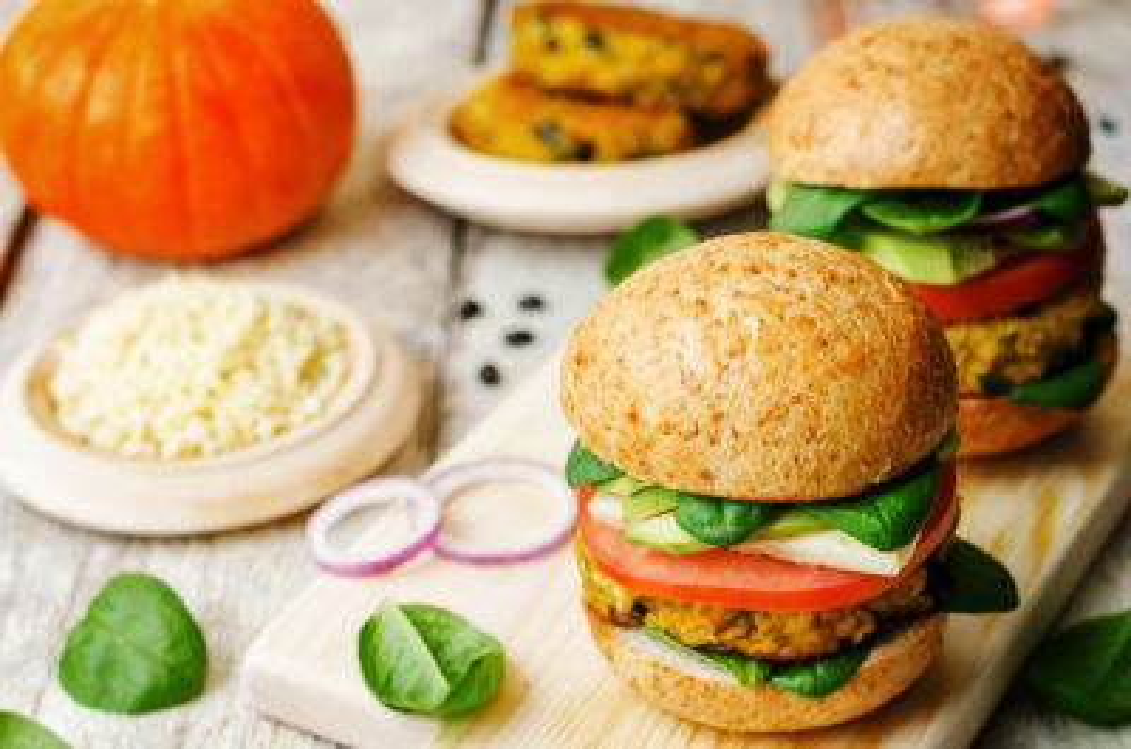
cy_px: 374
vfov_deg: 18.1
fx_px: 2352
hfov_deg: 27.0
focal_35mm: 75
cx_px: 566
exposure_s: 1/6
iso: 100
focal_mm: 50
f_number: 5
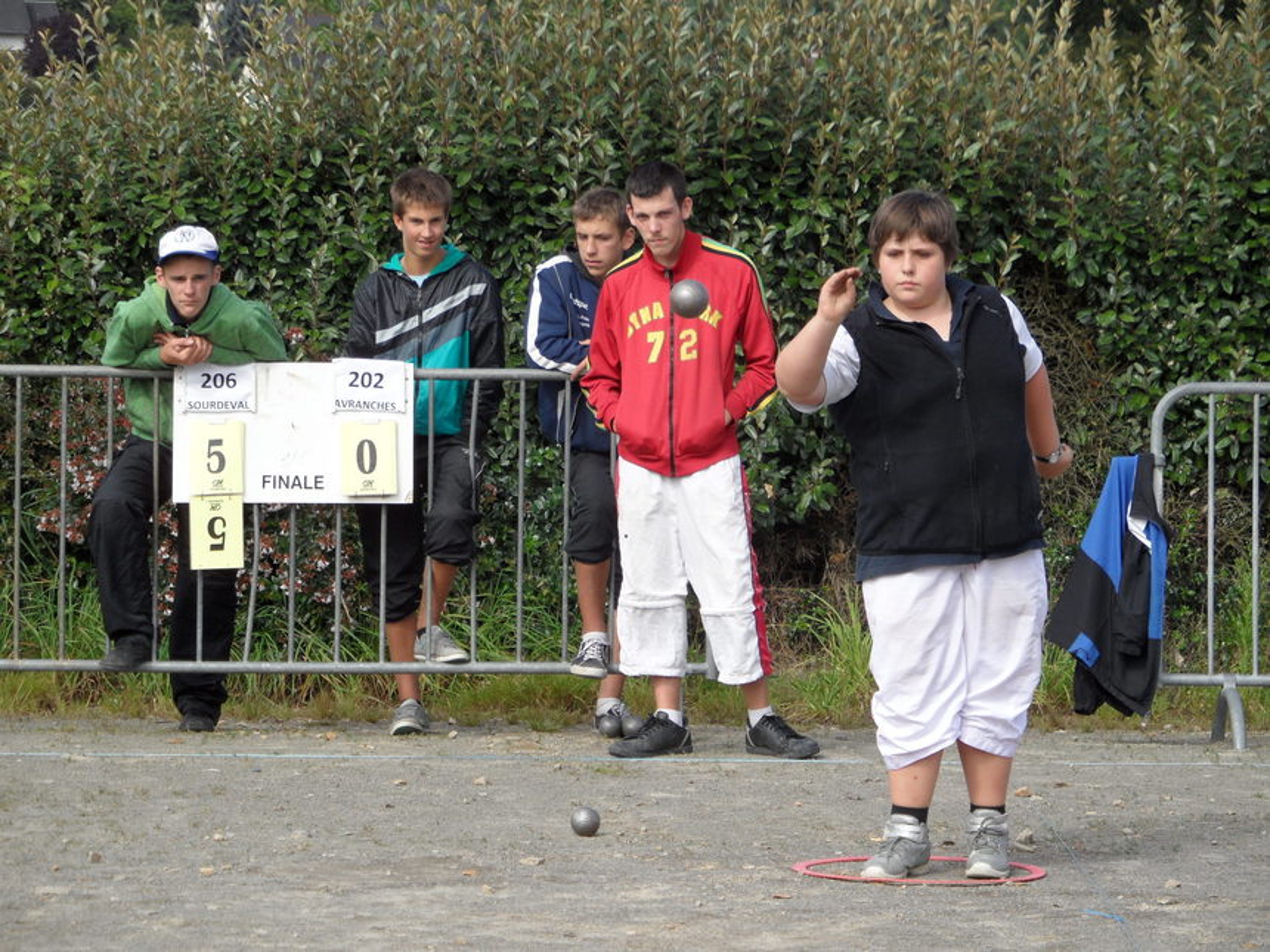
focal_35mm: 150
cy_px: 476
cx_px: 635
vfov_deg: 9.9
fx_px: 5503
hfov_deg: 13.2
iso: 80
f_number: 4.4
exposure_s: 1/250
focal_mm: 24.6
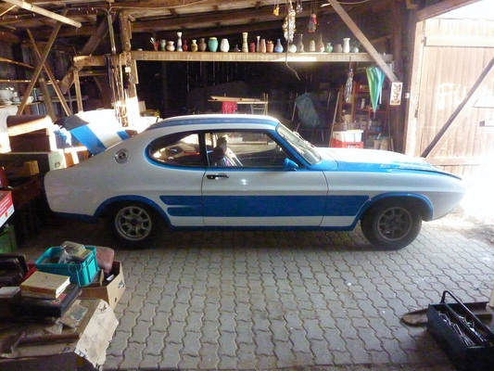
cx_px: 247
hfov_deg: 69.4
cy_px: 186
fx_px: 357
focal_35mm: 25
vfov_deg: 54.9
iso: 1600
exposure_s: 1/250
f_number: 4
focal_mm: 4.1
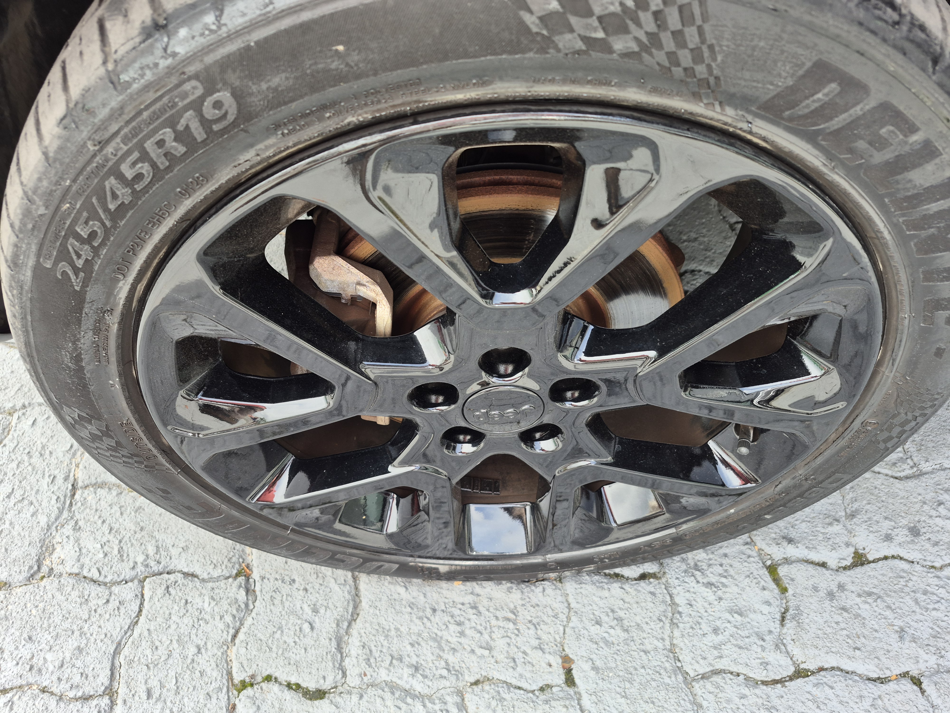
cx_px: 475
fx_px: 631
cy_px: 356
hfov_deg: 73.9
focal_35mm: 23
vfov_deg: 58.9
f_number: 1.8
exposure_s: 1/180
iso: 32
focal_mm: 5.4
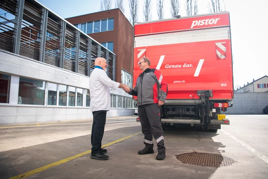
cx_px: 134
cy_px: 90
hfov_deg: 73.7
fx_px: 179
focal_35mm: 24
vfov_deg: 53.2
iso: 100
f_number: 4
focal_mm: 24
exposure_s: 1/320
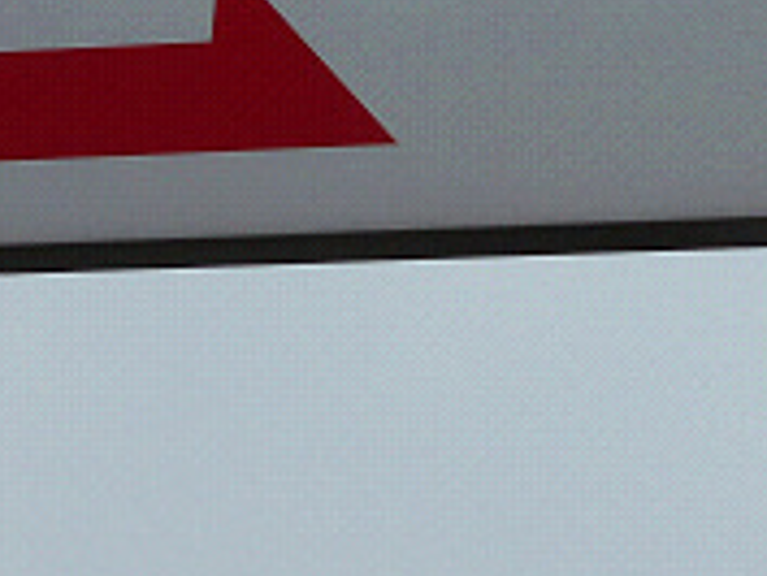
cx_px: -80
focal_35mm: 335
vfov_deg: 4.4
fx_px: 7428
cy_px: 76
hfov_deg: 5.9
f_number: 4
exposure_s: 1/640
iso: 100
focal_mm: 20.1
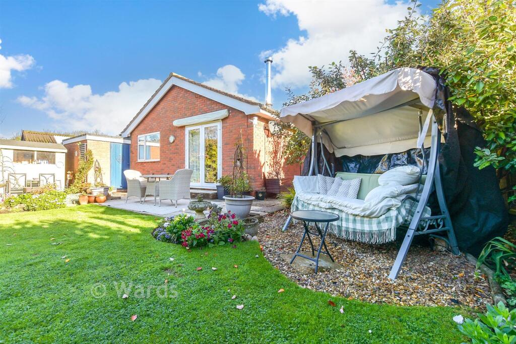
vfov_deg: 77.3
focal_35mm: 15
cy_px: 172
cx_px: 258
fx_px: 215
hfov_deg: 100.4
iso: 160
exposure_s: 1/80
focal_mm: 10
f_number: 8
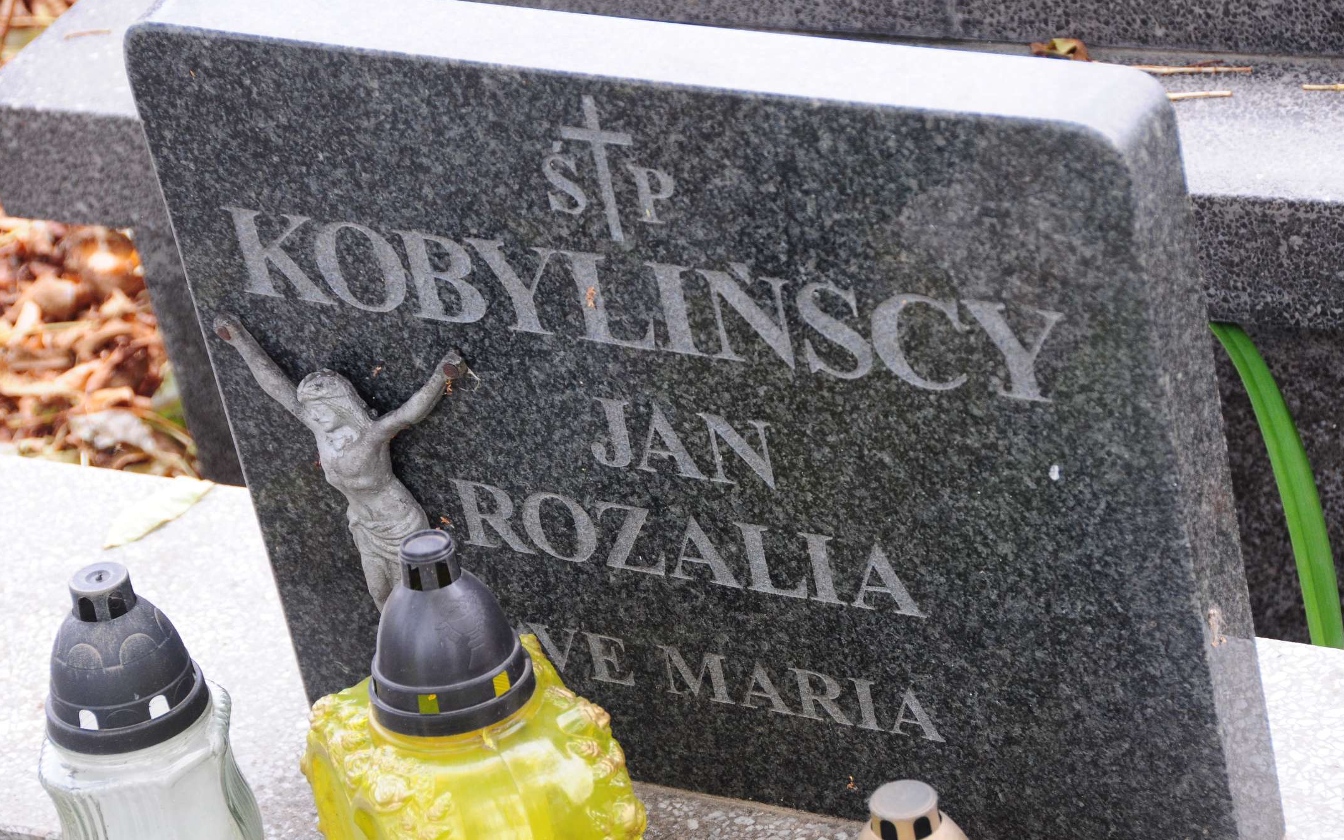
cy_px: 416
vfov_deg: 10.4
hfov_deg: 16.6
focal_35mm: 126
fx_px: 4615
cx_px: 674
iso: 500
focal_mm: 82
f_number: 7.1
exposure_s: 1/60
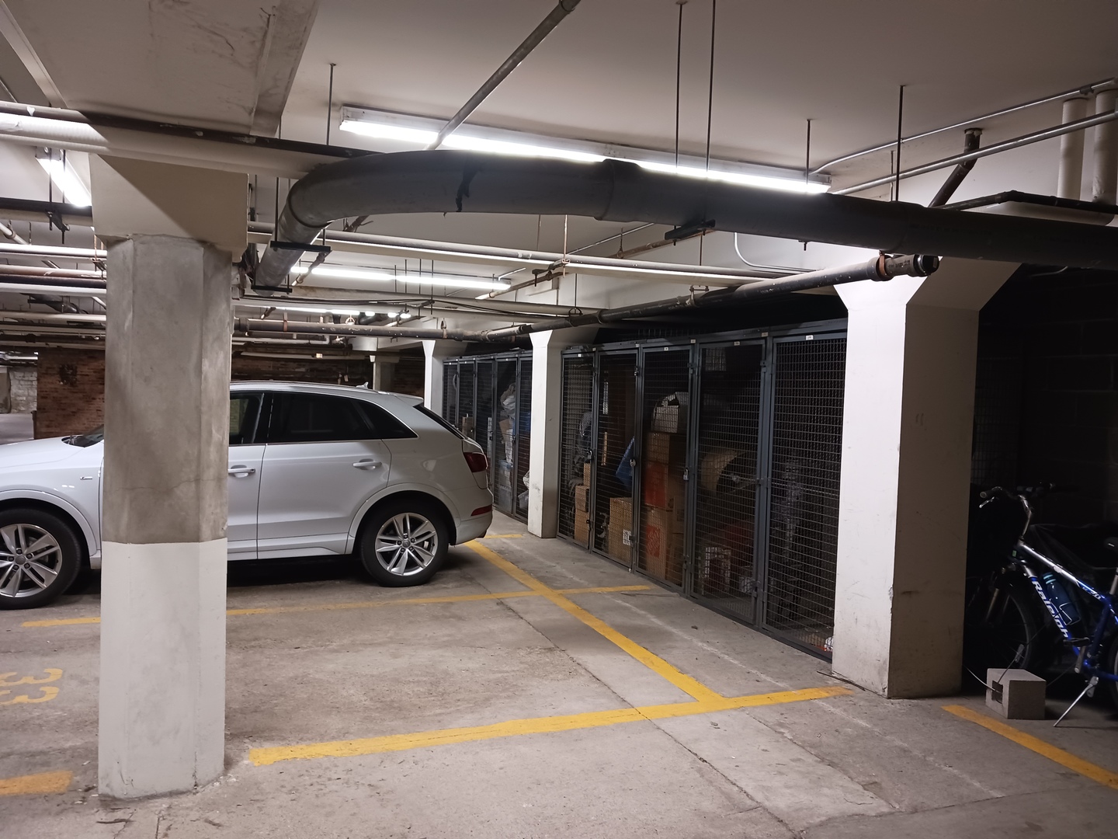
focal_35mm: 27
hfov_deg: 65.3
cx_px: 559
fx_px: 872
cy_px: 420
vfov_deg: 51.4
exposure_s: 1/24
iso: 250
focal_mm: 4
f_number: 1.8
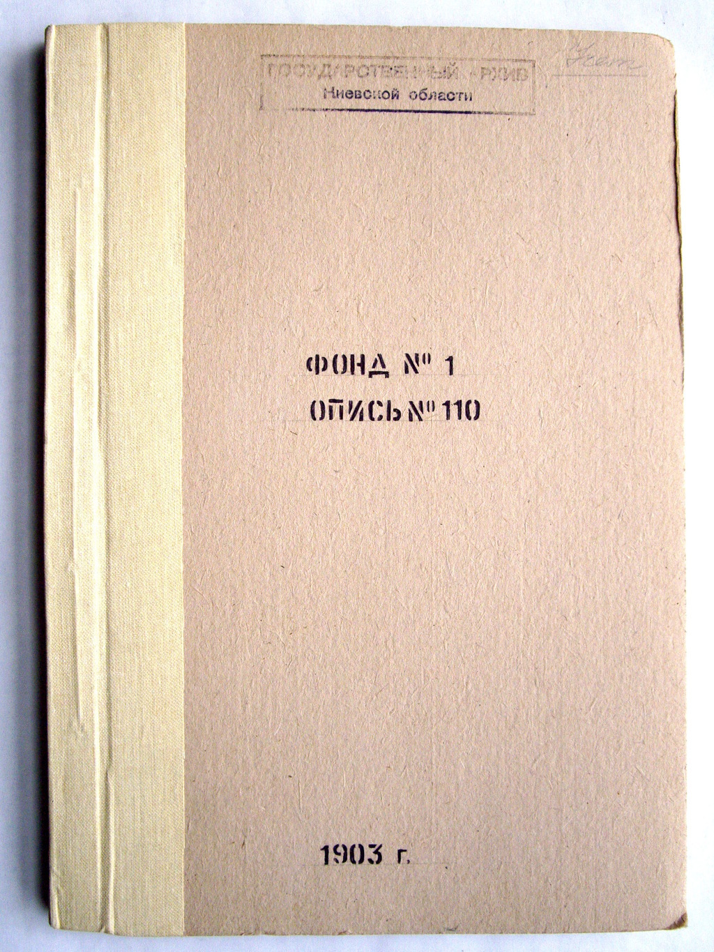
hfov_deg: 31.5
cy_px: 476
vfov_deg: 41.2
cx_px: 357
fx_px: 1265
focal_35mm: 46
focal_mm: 9.6
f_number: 3.1
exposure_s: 1/500
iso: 400
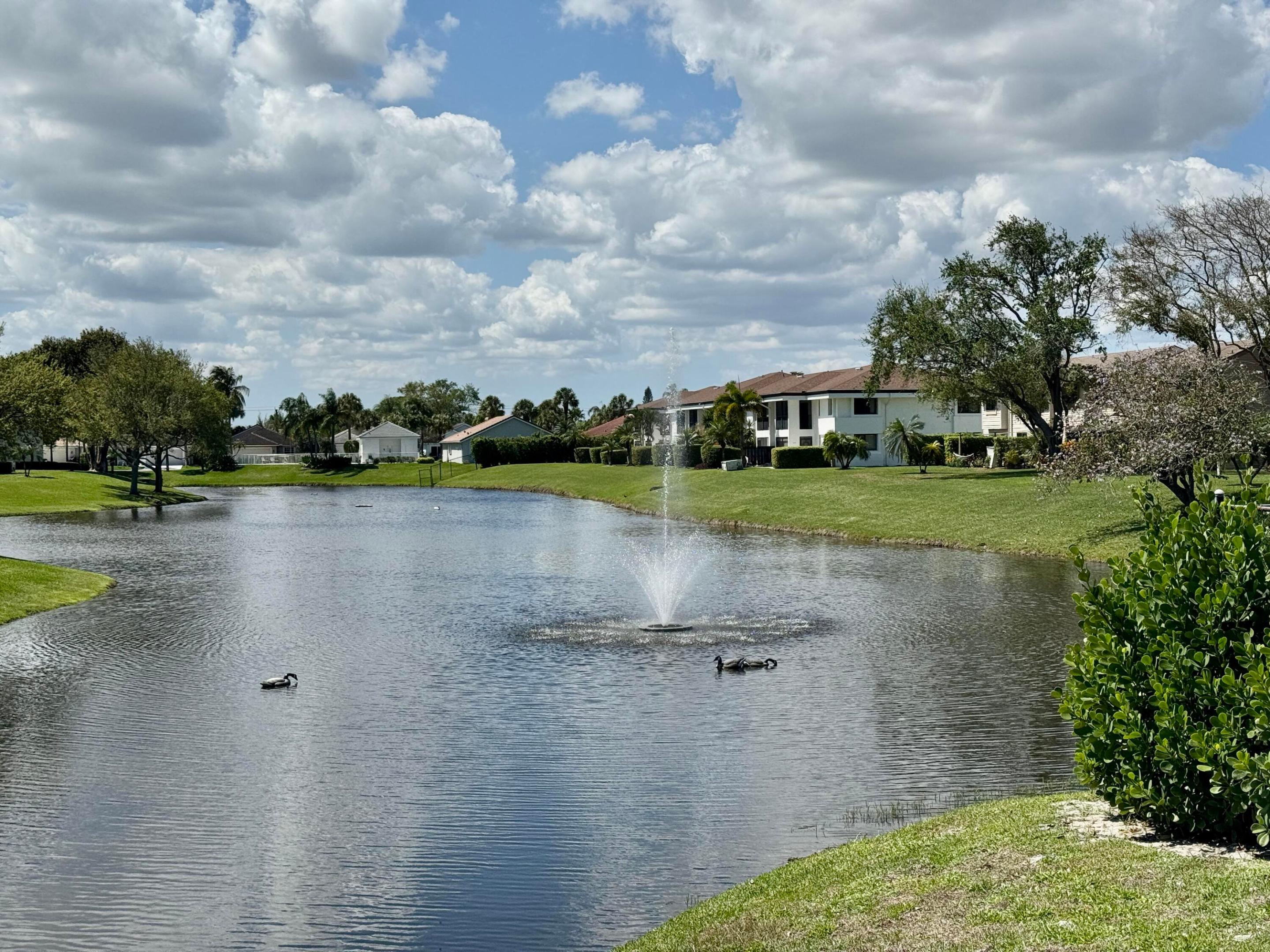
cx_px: 635
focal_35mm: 48
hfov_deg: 39.7
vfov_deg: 30.3
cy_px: 476
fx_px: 1761
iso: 64
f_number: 1.78
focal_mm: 6.76
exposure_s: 1/9009
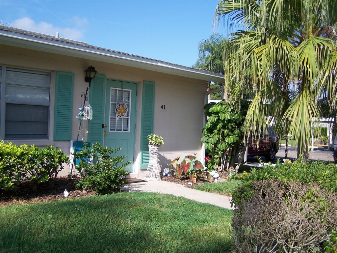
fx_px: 370
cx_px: 168
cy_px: 126
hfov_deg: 49.0
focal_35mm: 38
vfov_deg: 37.7
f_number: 2.8
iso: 80
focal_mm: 6.3
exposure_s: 1/800
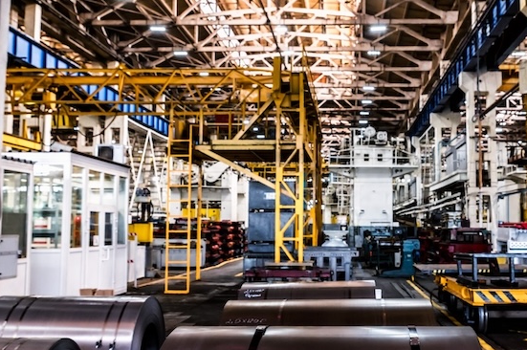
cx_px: 334
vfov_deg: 29.8
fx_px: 658
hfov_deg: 43.3
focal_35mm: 45
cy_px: 178
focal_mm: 31
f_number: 5
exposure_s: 1/80
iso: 800
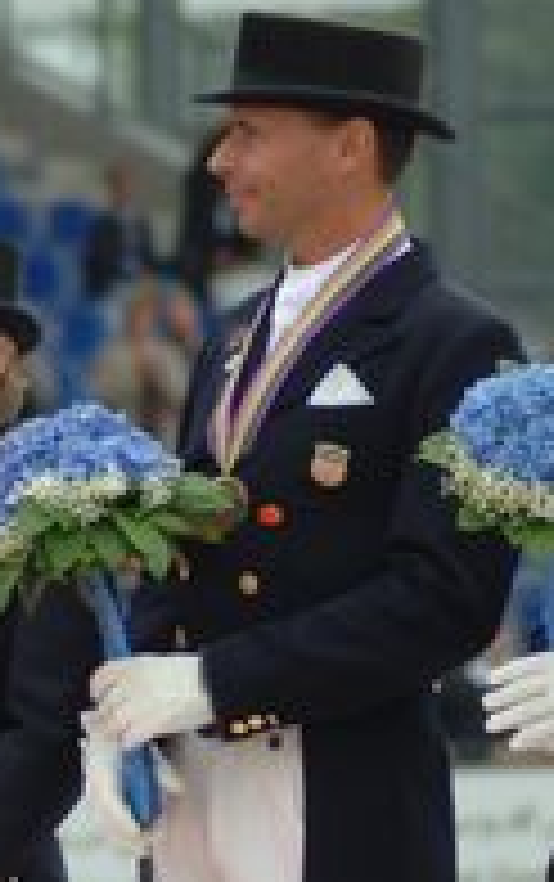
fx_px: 20377
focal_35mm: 846
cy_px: 502
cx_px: 419
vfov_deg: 2.5
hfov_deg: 1.6
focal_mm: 170
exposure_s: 1/250
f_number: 5.6
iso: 200
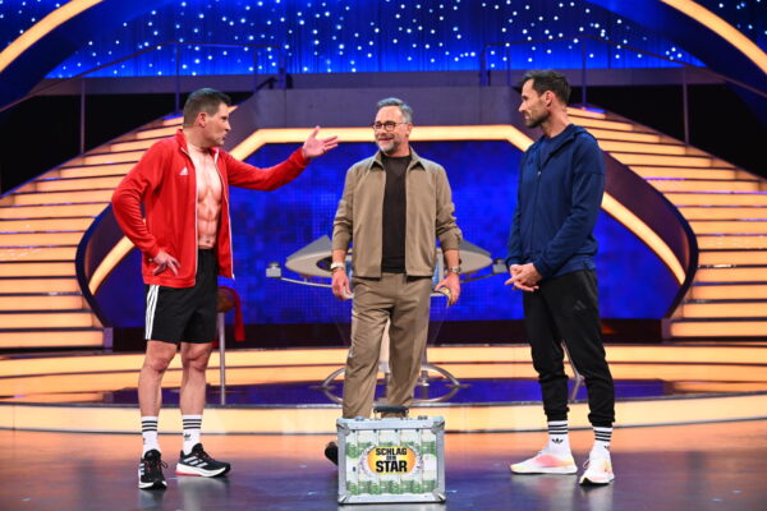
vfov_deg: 23.0
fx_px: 1257
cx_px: 384
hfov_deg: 33.9
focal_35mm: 59
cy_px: 256
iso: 2500
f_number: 3.5
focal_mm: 59
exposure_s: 1/320
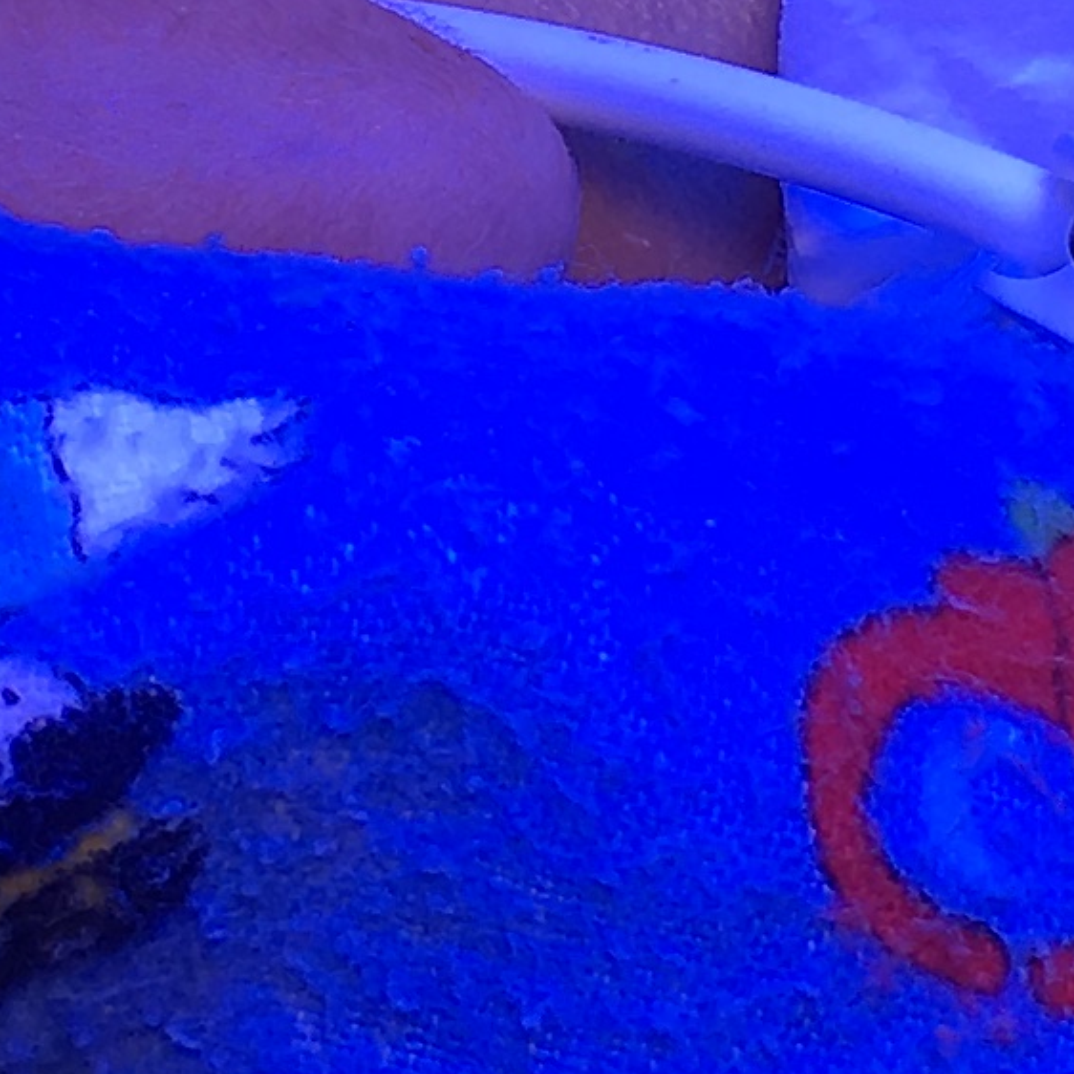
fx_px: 6459
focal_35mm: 184
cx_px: 778
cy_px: -231
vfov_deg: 9.4
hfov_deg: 9.5
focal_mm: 4.15
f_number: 2.2
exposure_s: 1/246
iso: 25
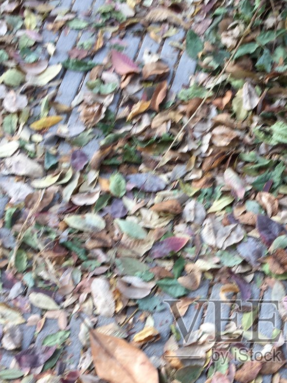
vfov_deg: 31.4
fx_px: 652
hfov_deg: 24.3
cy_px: 333
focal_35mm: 59
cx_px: 245
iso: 25
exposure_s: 1/120
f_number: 2.2
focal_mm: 4.15
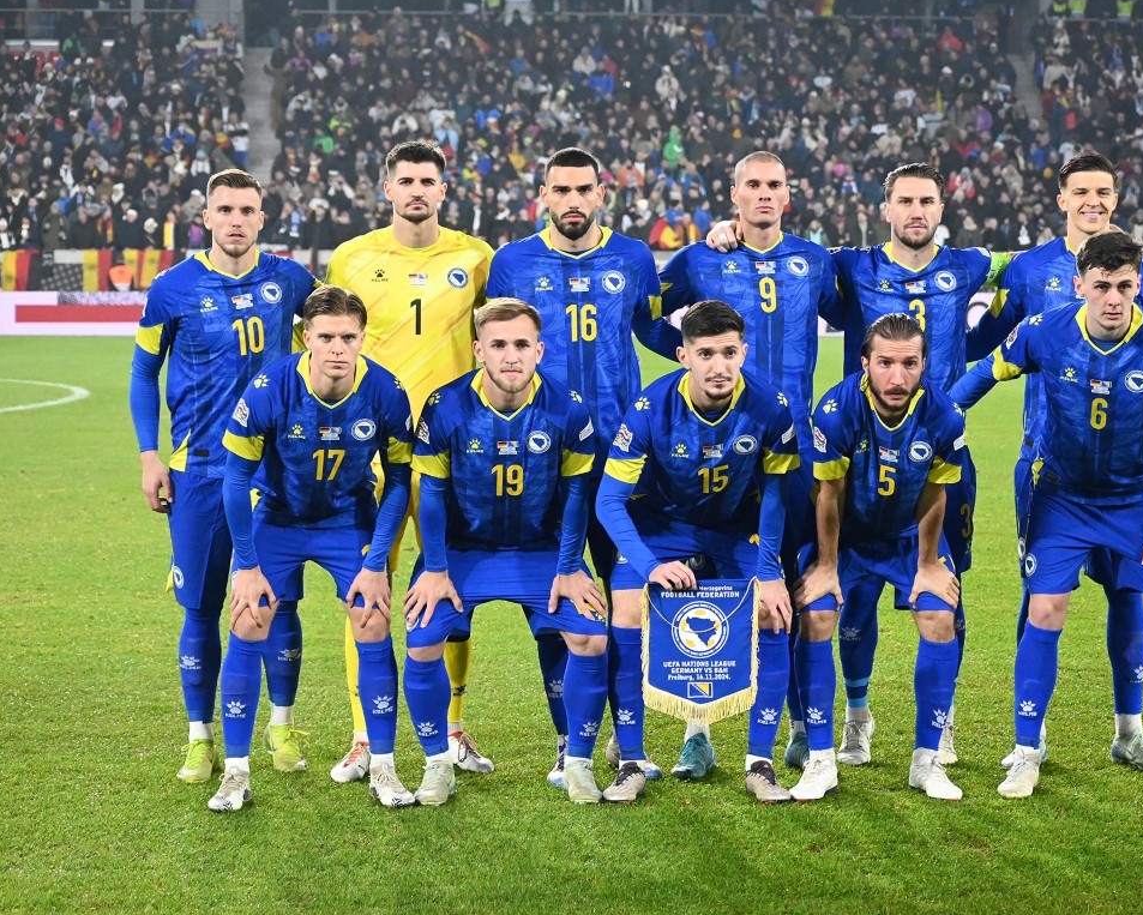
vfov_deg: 16.4
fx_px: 3166
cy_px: 456
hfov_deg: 20.4
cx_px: 688
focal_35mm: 94
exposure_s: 1/1600
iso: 6400
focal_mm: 55
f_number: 4
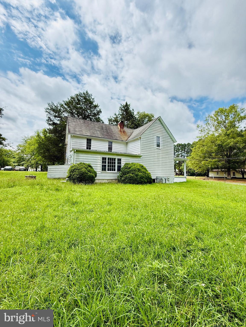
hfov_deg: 85.7
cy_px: 164
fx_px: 133
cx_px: 123
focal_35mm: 14
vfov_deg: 102.1
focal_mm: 2.22
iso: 64
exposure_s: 1/2320
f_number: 2.2
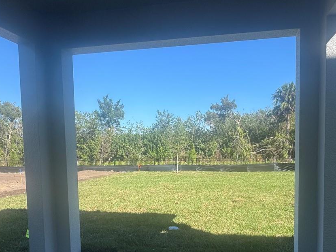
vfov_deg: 50.7
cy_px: 162
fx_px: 262
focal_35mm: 27
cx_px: 195
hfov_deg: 64.9
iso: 50
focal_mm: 2.22
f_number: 2.2
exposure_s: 1/1143
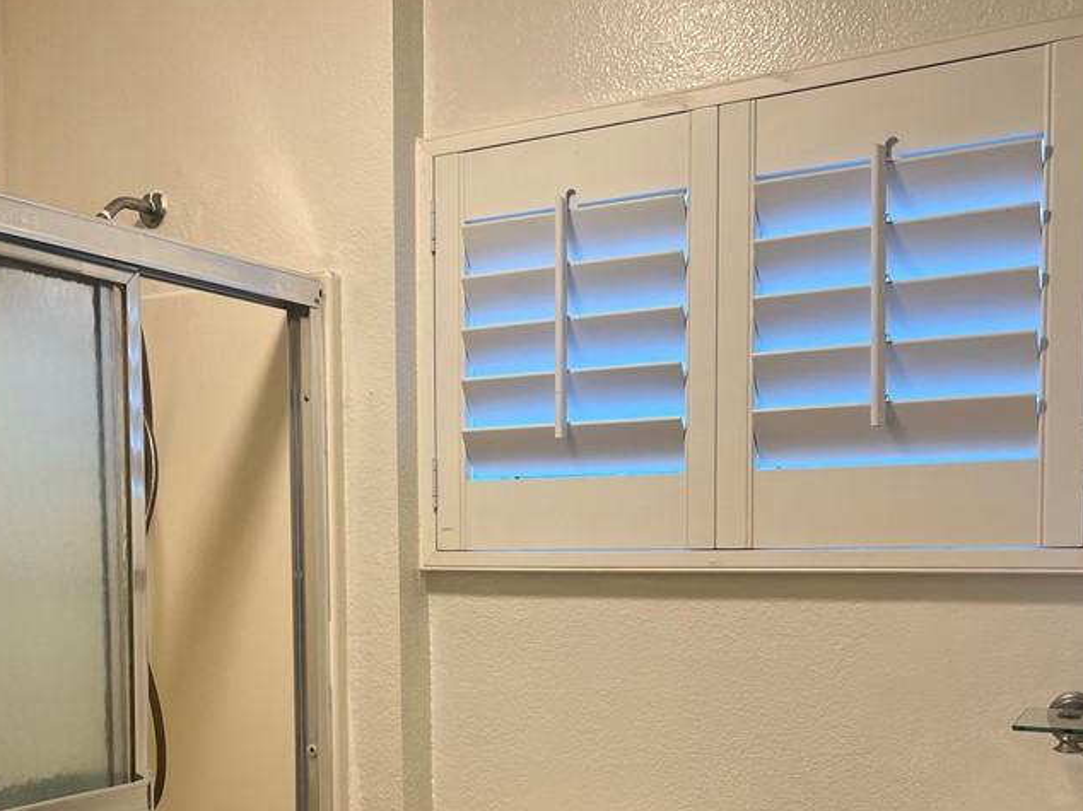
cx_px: 391
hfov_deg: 44.4
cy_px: 608
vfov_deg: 33.6
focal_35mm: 42
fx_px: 1314
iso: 80
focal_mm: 5.7
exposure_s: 1/120
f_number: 1.5
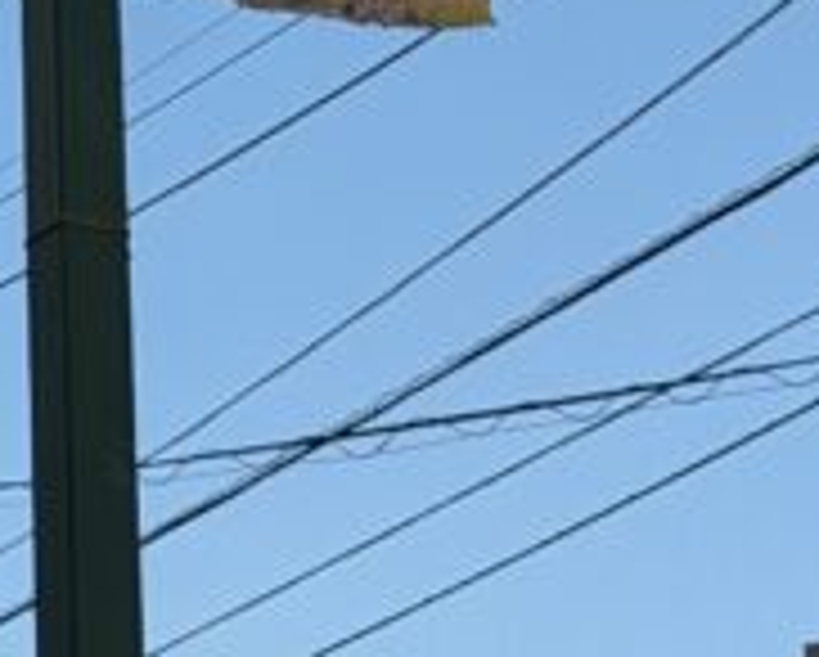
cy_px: -522
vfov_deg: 9.0
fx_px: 4004
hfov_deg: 11.6
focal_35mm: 165
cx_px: -14
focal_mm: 6.81
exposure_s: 1/838
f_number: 1.85
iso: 48
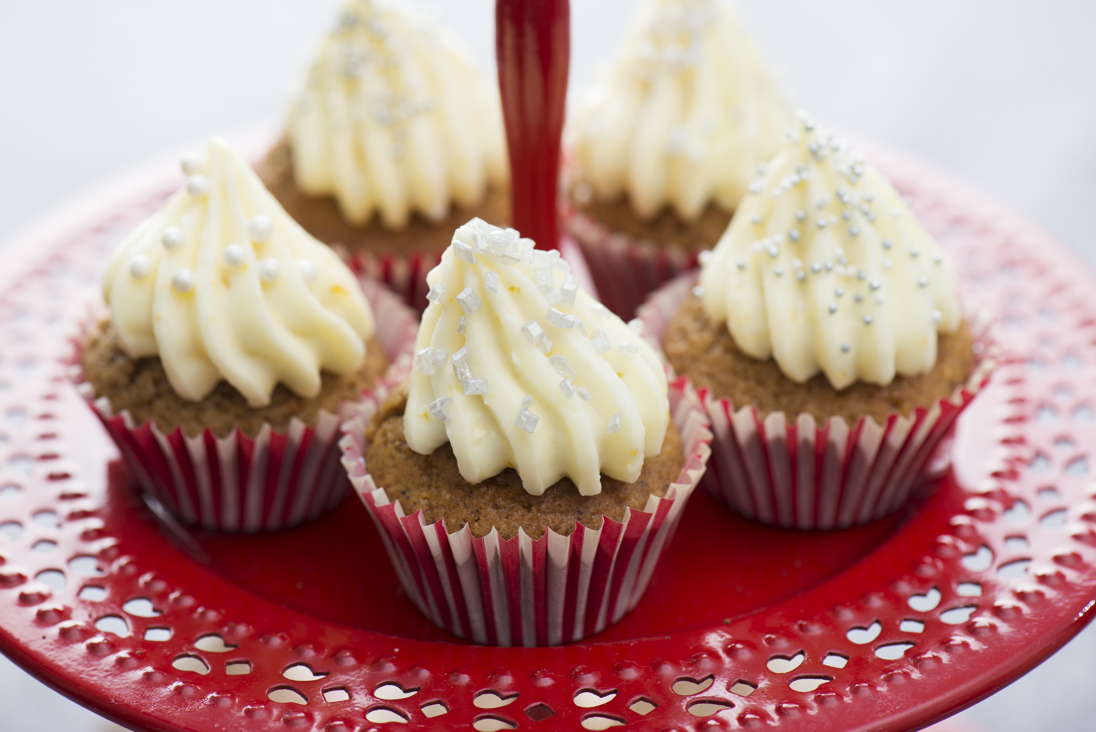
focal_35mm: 105
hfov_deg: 19.5
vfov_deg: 13.1
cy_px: 366
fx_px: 3197
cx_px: 548
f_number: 5.6
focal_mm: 105
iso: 100
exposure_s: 1/250
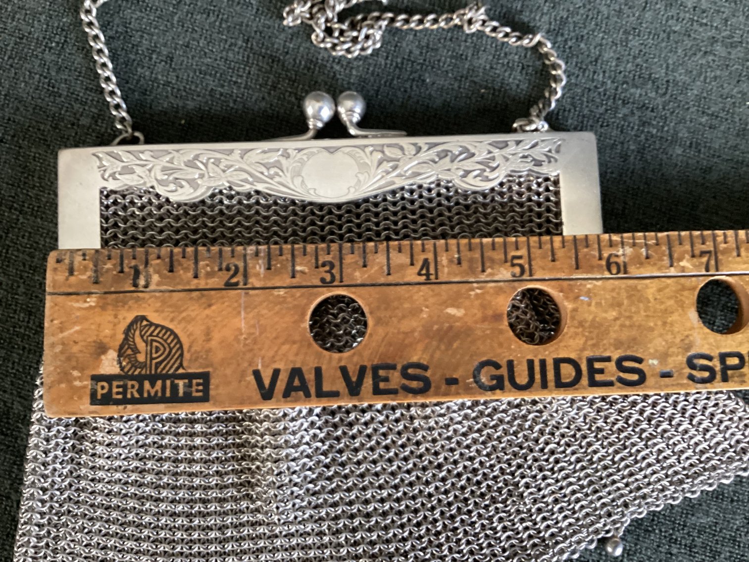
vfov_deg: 45.4
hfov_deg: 58.3
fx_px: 671
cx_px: 374
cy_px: 281
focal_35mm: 31
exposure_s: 1/40
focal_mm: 3.3
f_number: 2.4
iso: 320
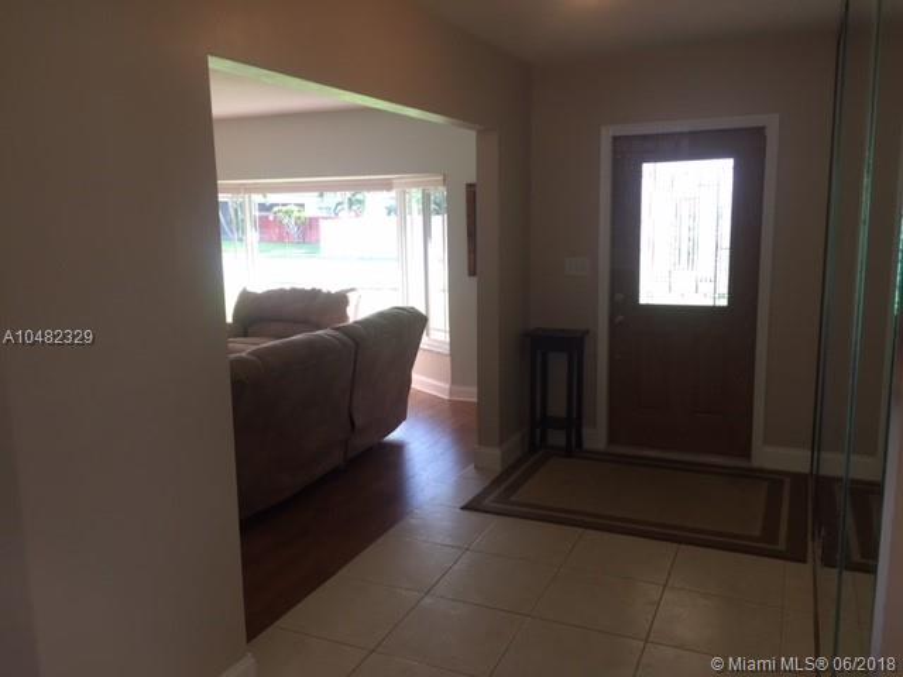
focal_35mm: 29
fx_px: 756
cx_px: 452
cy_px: 338
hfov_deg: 61.7
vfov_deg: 48.2
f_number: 2.2
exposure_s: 1/40
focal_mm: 4.15
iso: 32
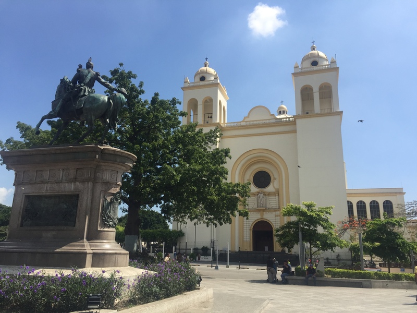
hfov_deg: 61.7
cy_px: 156
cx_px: 208
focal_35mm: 29
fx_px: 349
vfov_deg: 48.2
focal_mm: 4.15
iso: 32
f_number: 2.2
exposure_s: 1/1647
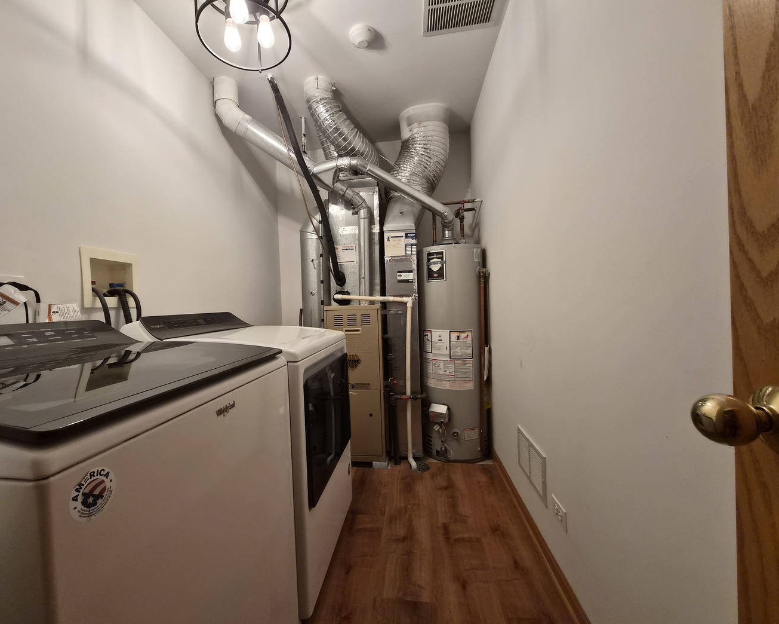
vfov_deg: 88.0
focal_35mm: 14
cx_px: 362
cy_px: 308
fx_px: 323
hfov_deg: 100.5
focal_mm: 1.7
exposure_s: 1/60
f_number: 2.2
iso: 160
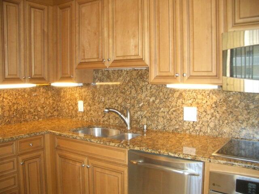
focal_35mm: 35
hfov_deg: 52.6
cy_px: 97
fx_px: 262
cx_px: 130
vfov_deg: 40.7
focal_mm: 5.8
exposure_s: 1/60
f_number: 2.6
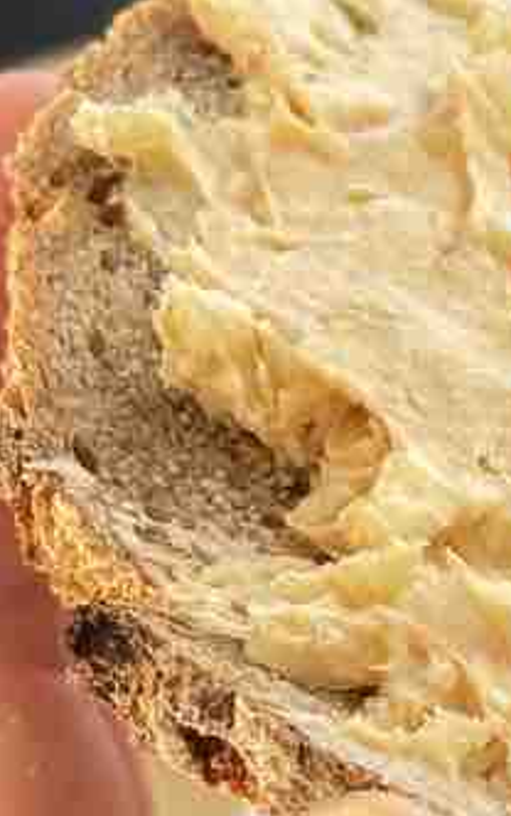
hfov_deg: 7.5
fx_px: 3781
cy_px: 703
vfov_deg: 12.2
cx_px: 899
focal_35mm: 170
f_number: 1.6
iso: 80
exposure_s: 1/60
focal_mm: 5.96
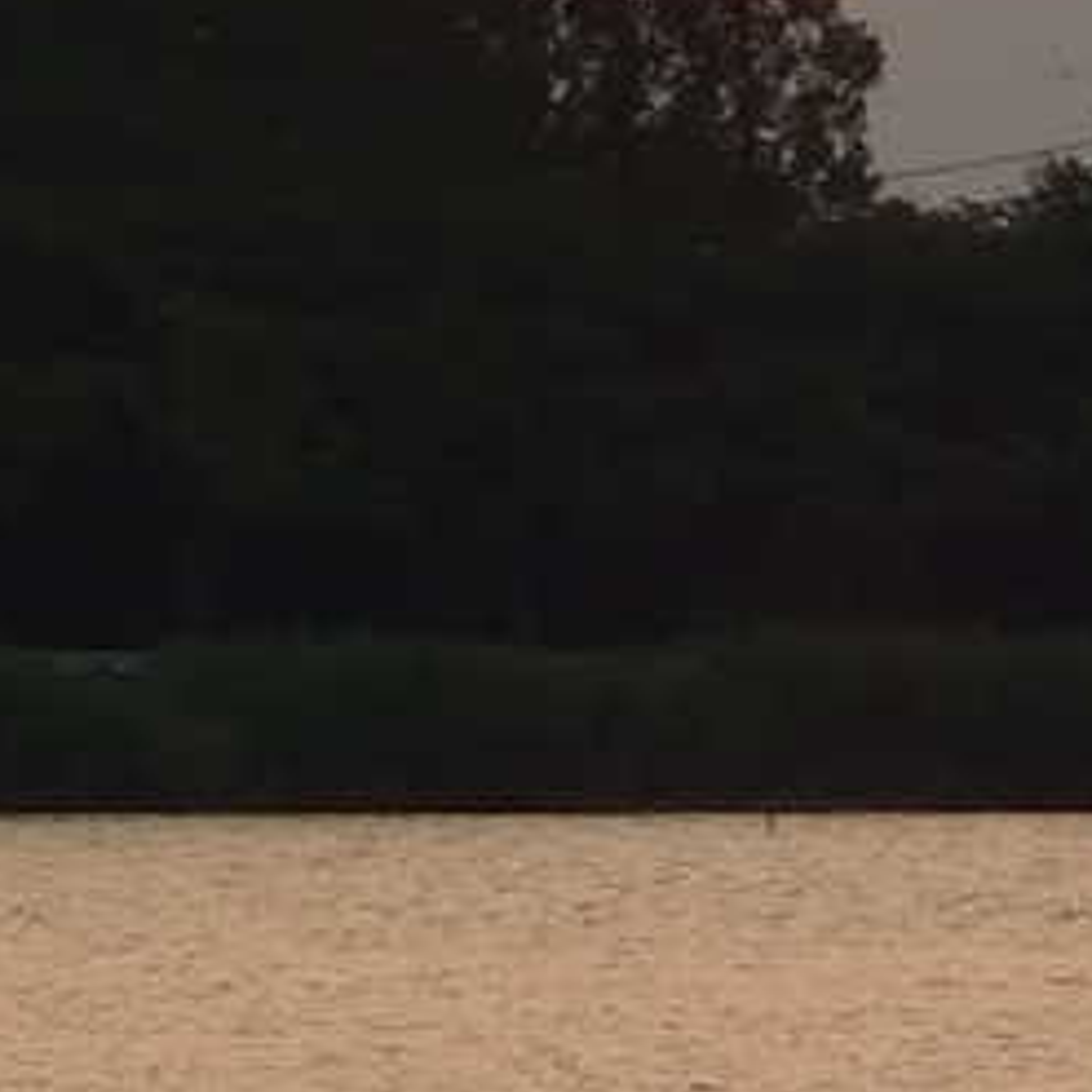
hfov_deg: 2.6
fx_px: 24484
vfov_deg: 2.6
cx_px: 796
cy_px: 186
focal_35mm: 686
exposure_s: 1/400
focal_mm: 23.5
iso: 100
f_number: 3.2
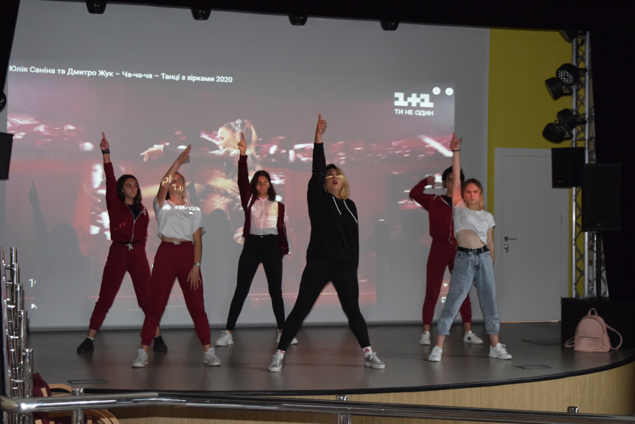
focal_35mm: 63
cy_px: 212
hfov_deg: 31.9
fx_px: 1111
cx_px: 318
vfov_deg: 21.6
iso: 2800
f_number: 5
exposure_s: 1/60
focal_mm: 42
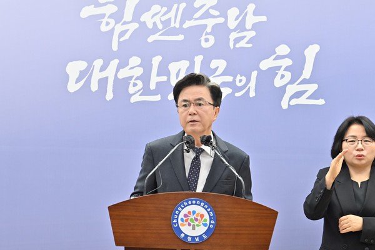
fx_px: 2083
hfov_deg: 10.3
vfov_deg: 6.9
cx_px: 188
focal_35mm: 200
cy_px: 125
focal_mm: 200
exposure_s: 1/250
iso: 1600
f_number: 6.3
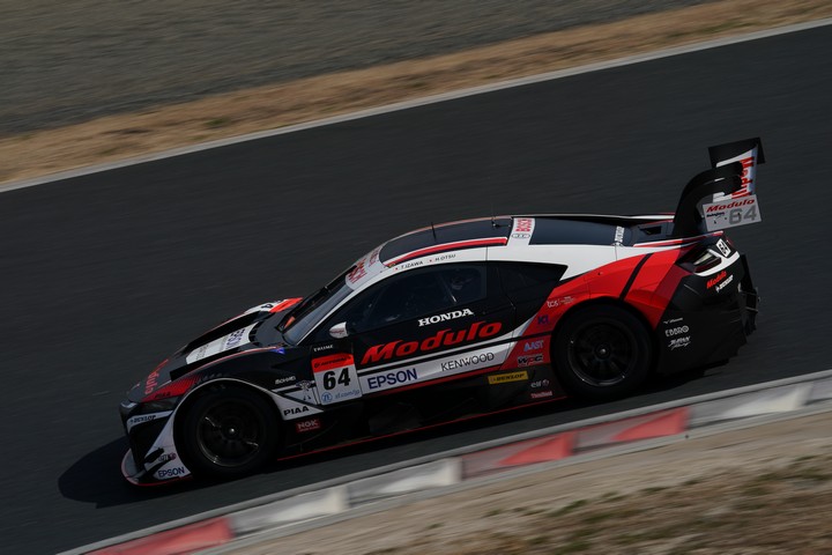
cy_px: 278
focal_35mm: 252
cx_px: 416
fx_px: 5824
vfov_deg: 5.5
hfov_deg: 8.2
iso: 200
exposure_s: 1/250
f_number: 20
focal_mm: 252
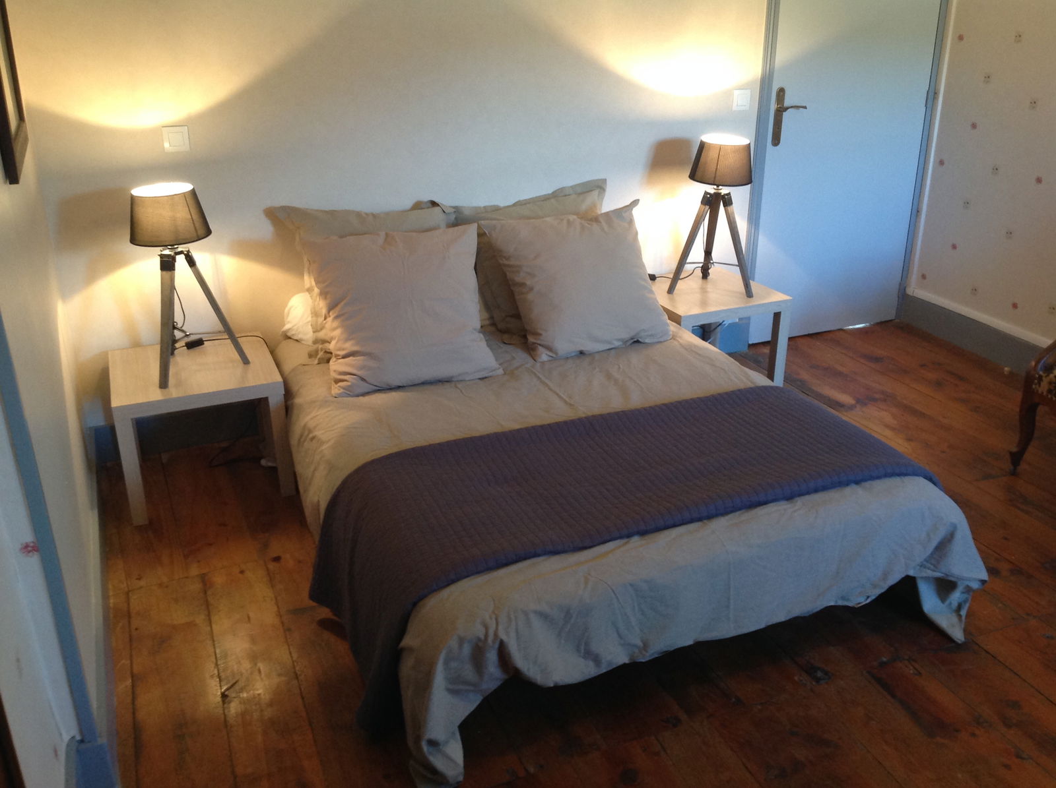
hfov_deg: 52.7
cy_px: 394
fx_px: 1066
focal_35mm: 35
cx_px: 528
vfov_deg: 40.6
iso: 160
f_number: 2.4
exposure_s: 1/15
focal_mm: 4.28
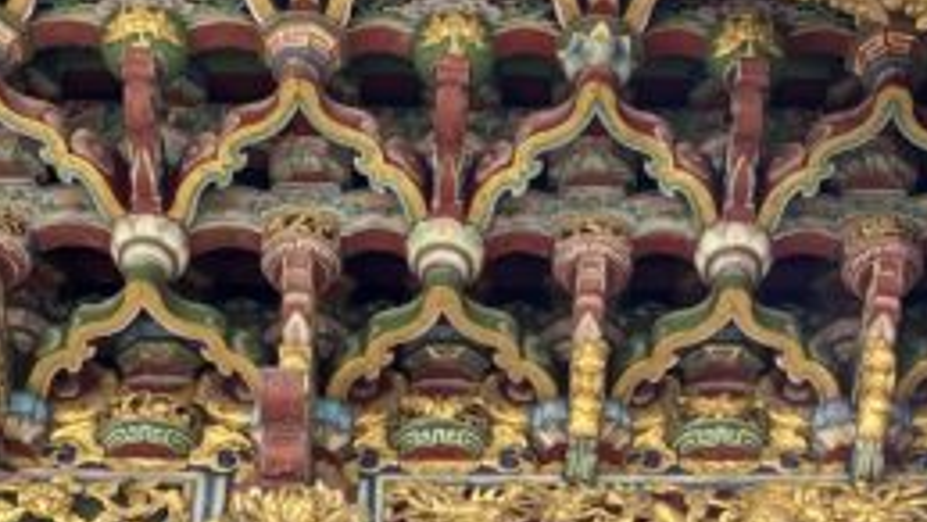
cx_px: 512
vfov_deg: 10.0
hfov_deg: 19.1
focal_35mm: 112
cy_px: 1073
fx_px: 2754
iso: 32
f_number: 1.8
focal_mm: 4.25
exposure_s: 1/144
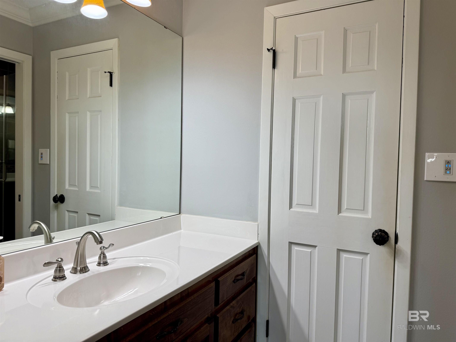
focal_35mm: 24
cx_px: 228
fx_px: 316
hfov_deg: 71.6
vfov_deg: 56.8
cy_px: 171
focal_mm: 6.76
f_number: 1.78
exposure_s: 1/120
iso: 64
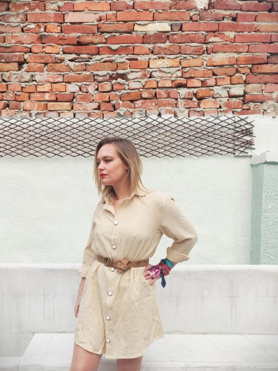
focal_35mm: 26
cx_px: 139
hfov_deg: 53.1
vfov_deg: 67.3
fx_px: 278
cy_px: 186
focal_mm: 4.77
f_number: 1.75
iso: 112
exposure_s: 1/1134
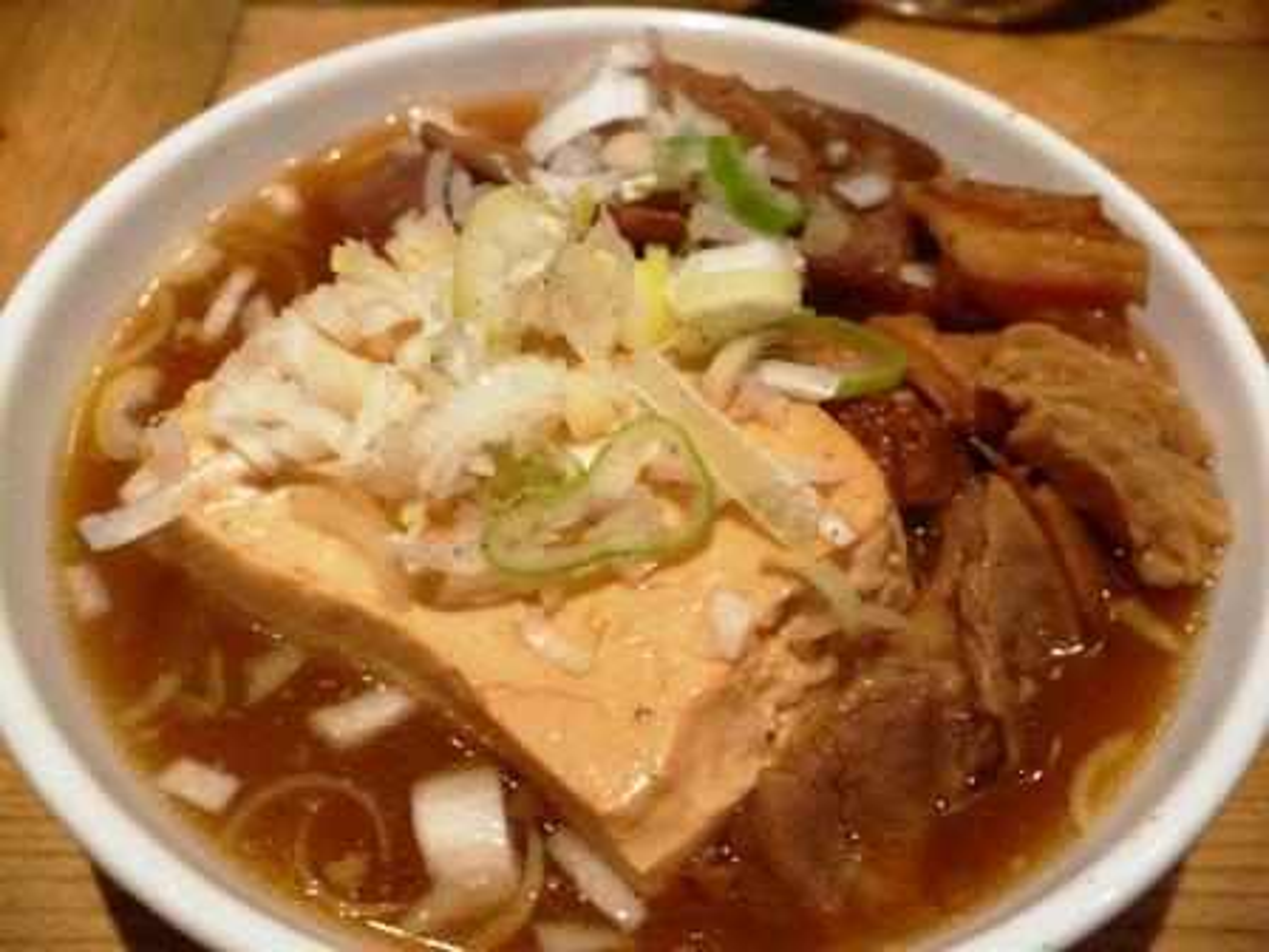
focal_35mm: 37
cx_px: 634
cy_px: 476
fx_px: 1356
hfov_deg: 50.1
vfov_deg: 38.7
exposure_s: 1/25
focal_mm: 6.1
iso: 200
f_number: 2.8
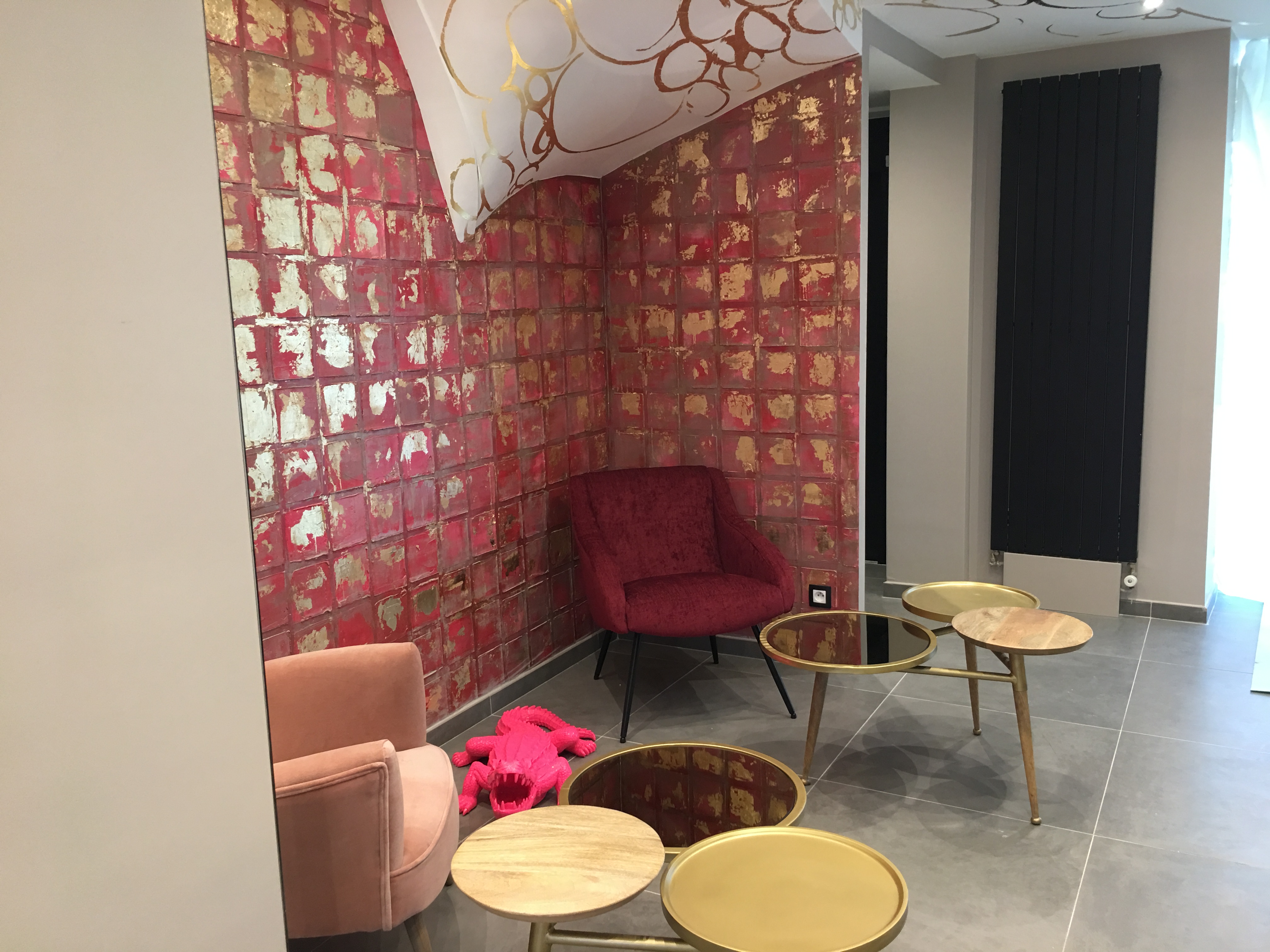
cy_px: 476
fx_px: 1064
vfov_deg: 48.2
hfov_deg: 61.7
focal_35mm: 29
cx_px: 635
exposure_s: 1/17
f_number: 2.2
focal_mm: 4.15
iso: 64
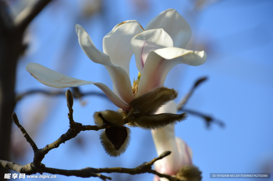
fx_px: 3410
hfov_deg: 4.6
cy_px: 90
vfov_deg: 3.1
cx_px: 136
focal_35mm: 450
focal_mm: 300
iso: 140
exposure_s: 1/250
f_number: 8
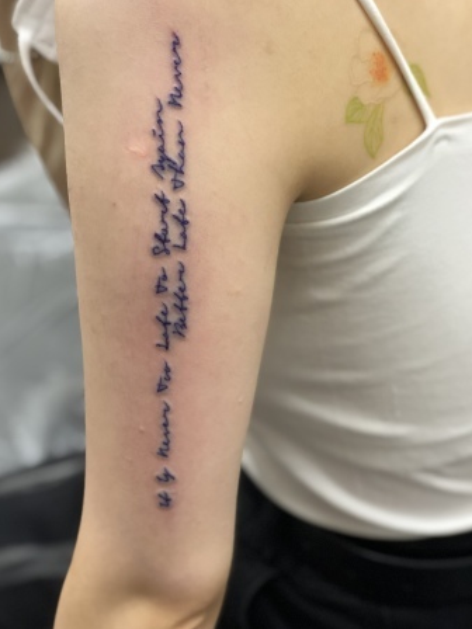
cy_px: 281
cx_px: 217
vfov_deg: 33.2
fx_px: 1054
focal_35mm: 58
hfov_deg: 25.2
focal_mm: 6
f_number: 2.4
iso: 100
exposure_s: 1/60
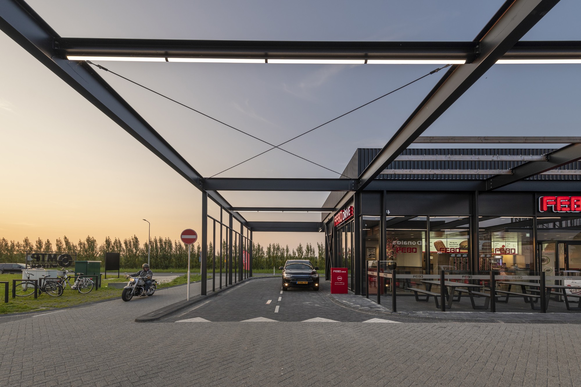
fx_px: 226
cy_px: 194
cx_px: 290
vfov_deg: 81.2
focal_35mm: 14
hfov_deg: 104.2
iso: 80
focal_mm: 14
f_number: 5.6
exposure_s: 1/160
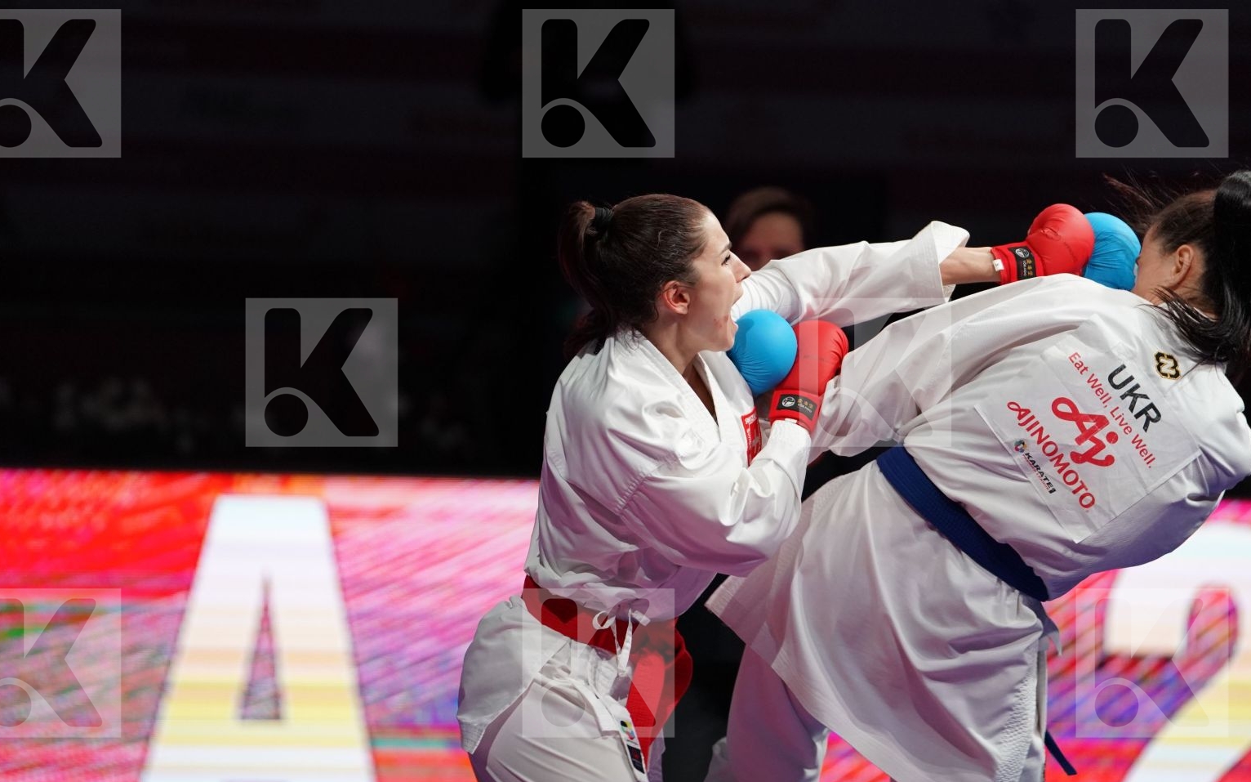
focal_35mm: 218
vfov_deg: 6.0
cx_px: 599
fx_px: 7431
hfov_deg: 9.6
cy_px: 373
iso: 2500
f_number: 2.8
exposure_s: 1/1000
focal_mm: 182
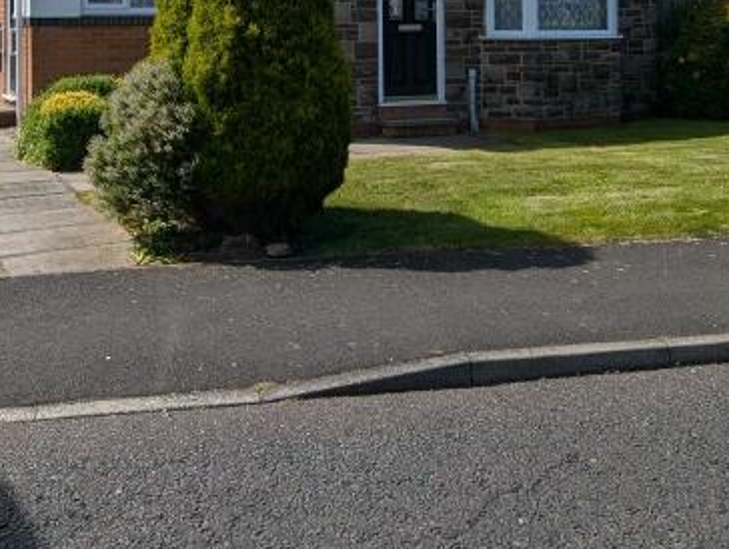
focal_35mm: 45
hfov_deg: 41.6
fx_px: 949
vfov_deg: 30.0
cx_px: 254
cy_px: -5
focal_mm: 2.35
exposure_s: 1/2841
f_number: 2.2
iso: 50
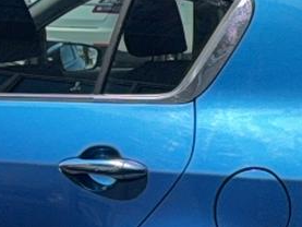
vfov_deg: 13.2
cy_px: 225
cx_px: 146
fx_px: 969
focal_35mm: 111
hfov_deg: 17.7
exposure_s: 1/3521
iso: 80
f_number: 1.78
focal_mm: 6.76
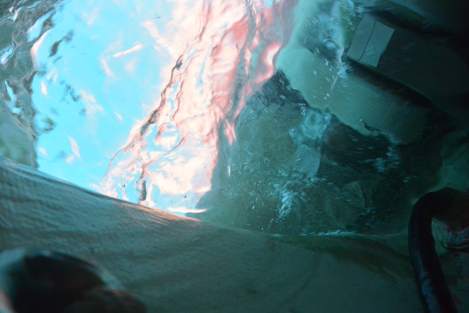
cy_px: 156
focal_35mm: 29
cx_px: 234
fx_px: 378
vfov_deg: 45.0
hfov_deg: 63.7
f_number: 3.5
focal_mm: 11
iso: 800
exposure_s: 1/80
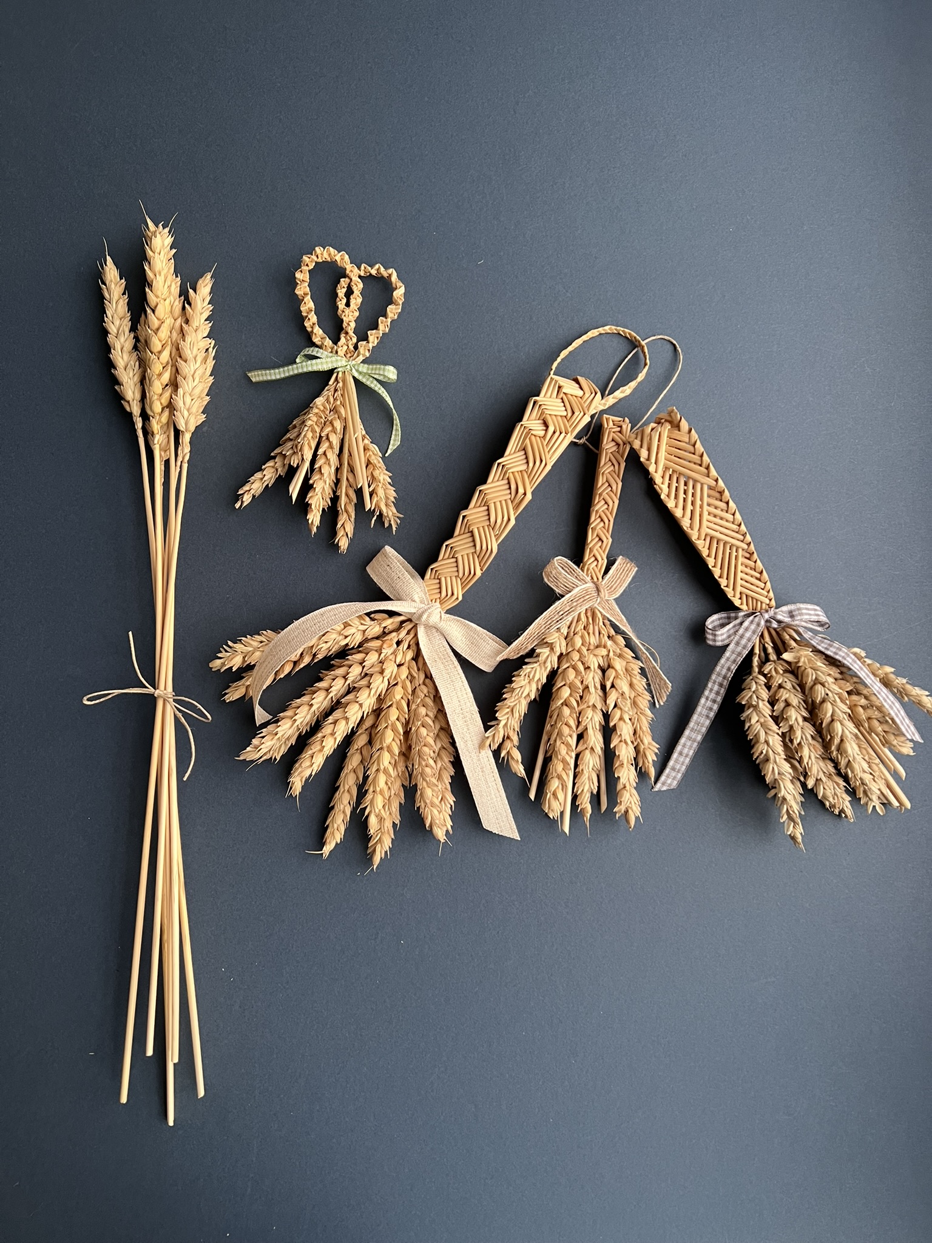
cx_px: 466
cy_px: 622
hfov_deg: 53.1
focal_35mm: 26
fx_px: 933
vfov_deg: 67.3
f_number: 1.5
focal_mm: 5.7
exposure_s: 1/60
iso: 160
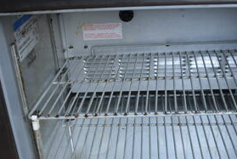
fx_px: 389
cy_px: 150
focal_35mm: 59
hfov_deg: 33.8
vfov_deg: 22.4
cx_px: 132
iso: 800
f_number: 3.5
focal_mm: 18
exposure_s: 1/200
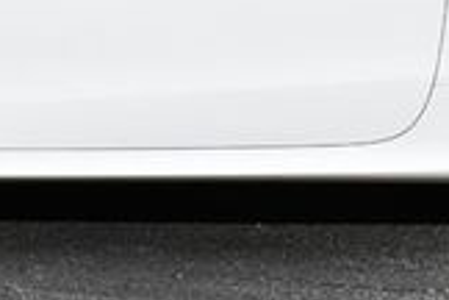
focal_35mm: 213
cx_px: 305
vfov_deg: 6.3
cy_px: -258
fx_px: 2656
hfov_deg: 9.7
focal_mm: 27
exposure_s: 1/400
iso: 100
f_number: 10
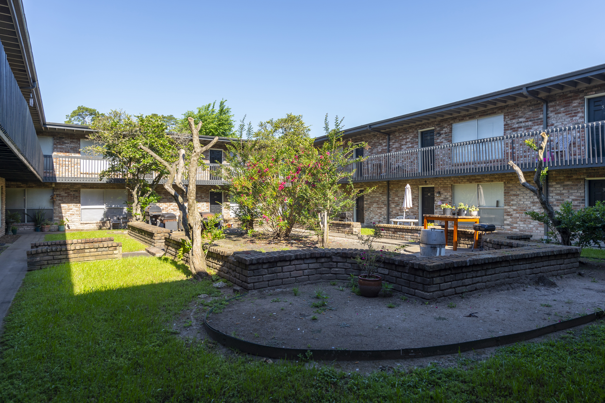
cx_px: 302
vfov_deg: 55.1
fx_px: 386
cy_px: 202
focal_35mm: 23
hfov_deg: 76.1
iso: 200
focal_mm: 23
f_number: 8
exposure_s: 1/160
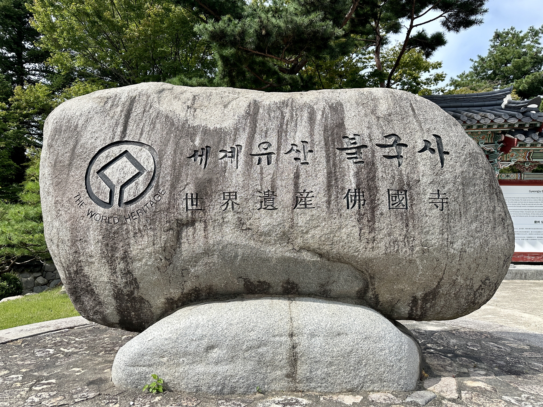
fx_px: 376
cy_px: 204
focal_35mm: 24
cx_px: 272
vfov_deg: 56.8
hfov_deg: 71.6
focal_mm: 6.86
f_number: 1.78
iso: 80
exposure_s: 1/2732
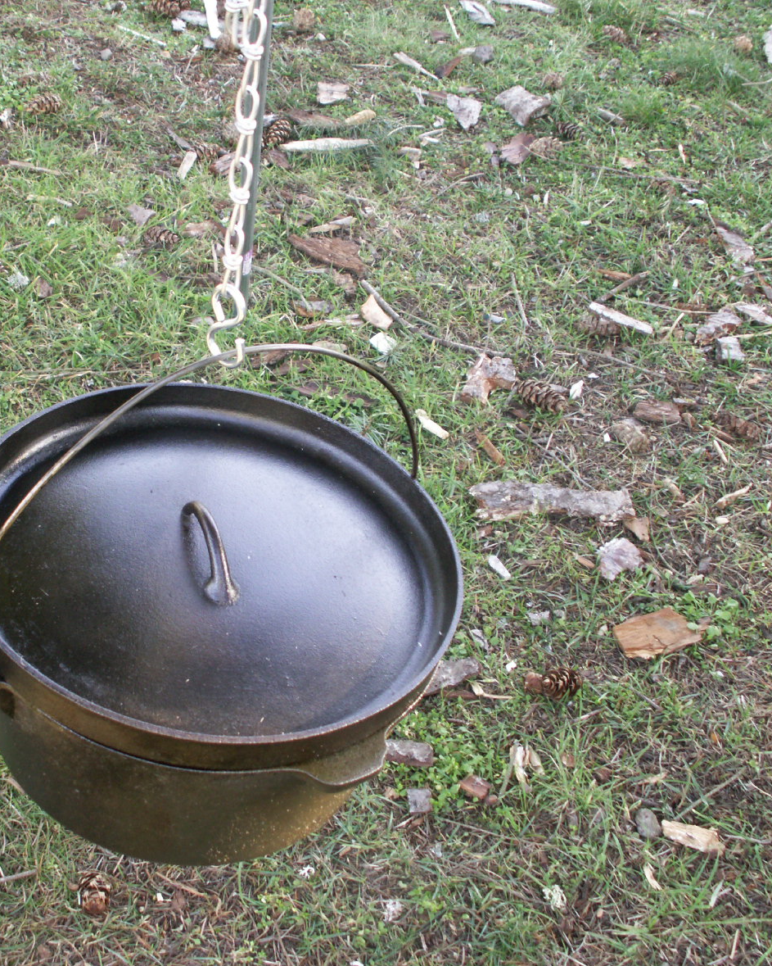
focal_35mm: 49
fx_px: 1400
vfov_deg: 38.0
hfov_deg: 30.6
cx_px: 254
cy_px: 485
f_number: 2.8
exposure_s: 1/40
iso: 64
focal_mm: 6.16
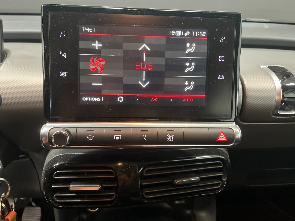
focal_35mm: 26
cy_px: 110
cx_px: 148
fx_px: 222
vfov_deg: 53.1
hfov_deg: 67.3
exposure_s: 1/33
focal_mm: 5.1
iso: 500
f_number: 1.6
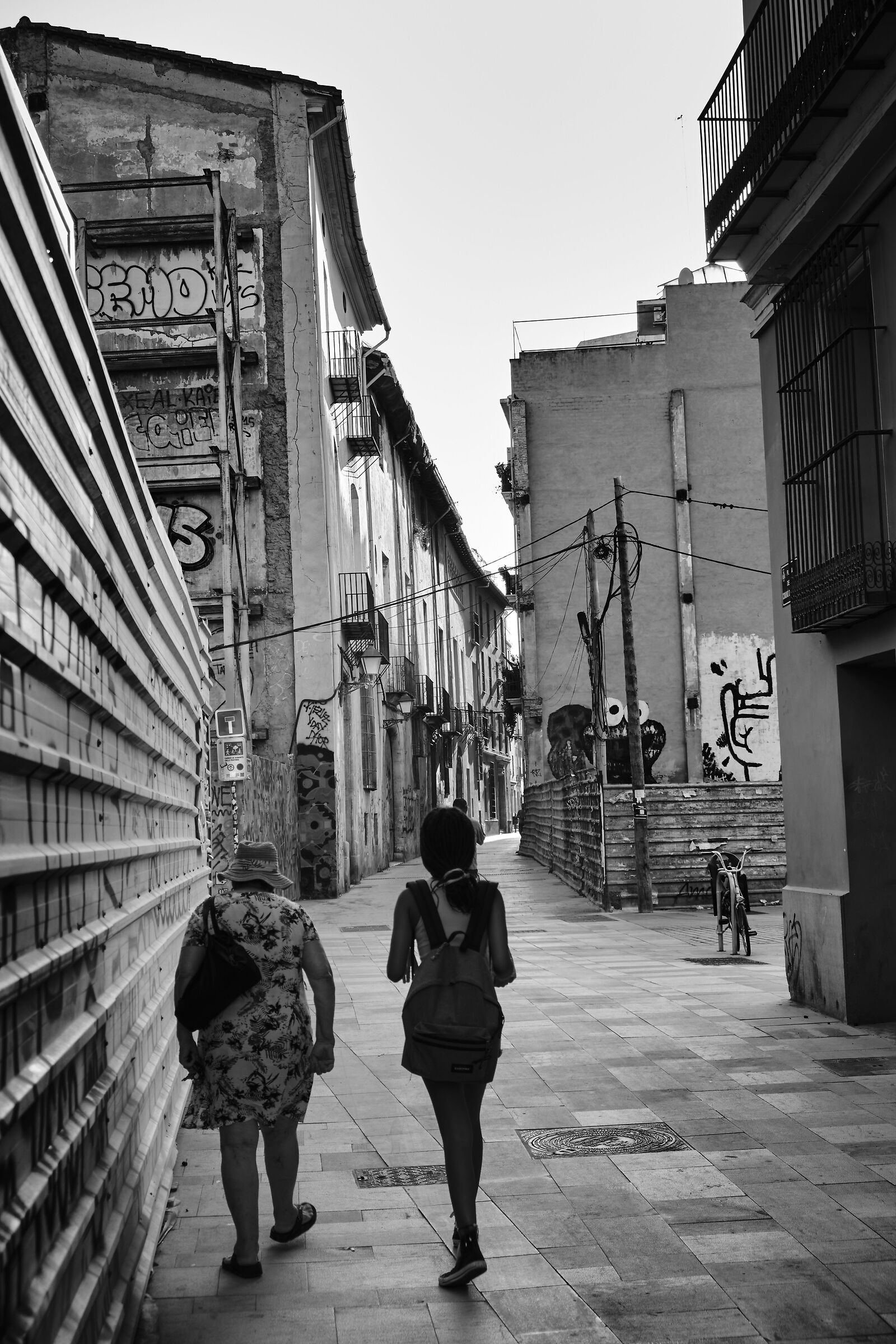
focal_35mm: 51
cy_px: 672
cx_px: 448
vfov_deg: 38.9
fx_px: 1904
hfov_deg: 26.5
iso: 200
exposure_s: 1/160
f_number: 5
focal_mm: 34.3
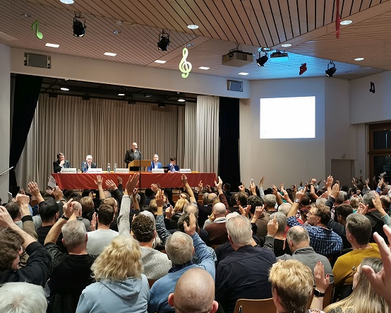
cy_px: 158
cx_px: 203
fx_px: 428
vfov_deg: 40.1
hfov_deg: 49.1
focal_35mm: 37
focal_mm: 5.58
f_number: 1.8
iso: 320
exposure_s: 1/50
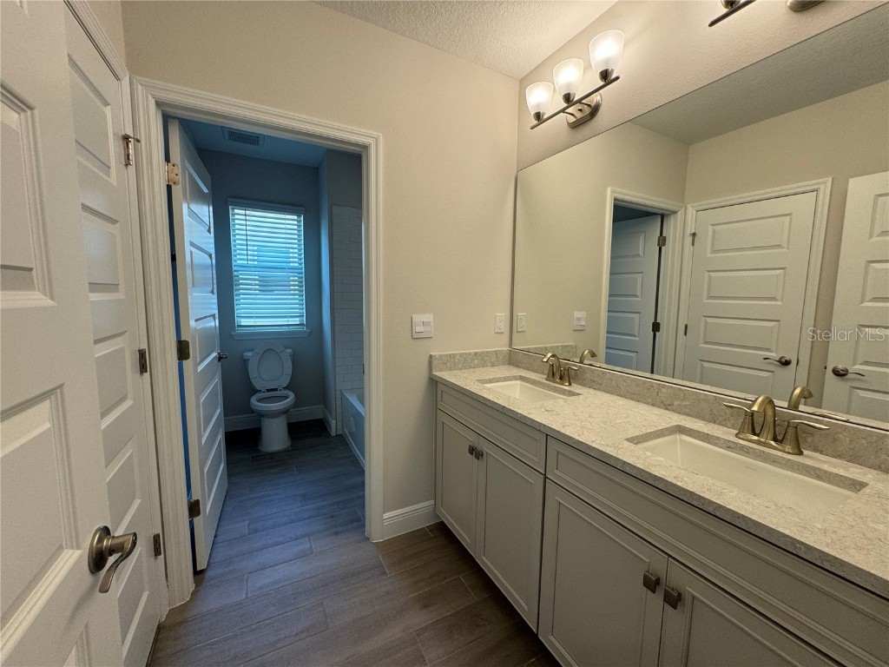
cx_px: 444
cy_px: 334
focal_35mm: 14
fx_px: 360
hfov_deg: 102.1
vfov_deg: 85.7
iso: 100
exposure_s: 1/120
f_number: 2.2
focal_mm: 2.22
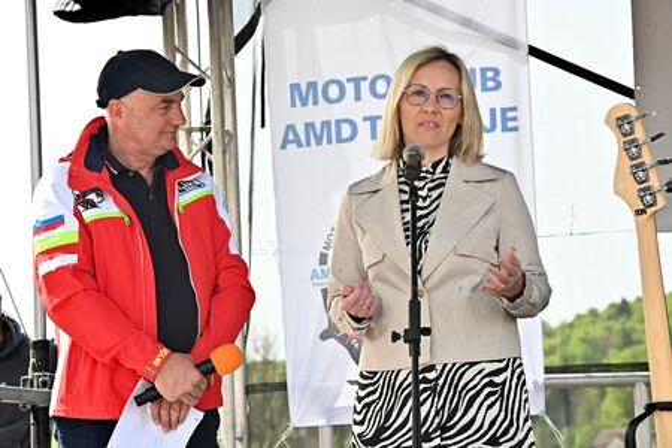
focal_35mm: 145
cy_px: 224
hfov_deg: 14.2
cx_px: 336
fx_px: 2706
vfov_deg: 9.5
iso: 1600
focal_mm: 145
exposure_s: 1/500
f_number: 11
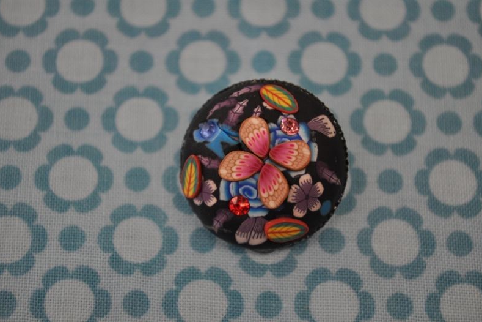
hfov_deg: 25.7
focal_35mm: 79
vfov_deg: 17.3
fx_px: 1058
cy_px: 162
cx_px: 241
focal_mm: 52
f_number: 5.6
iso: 400
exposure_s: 1/60
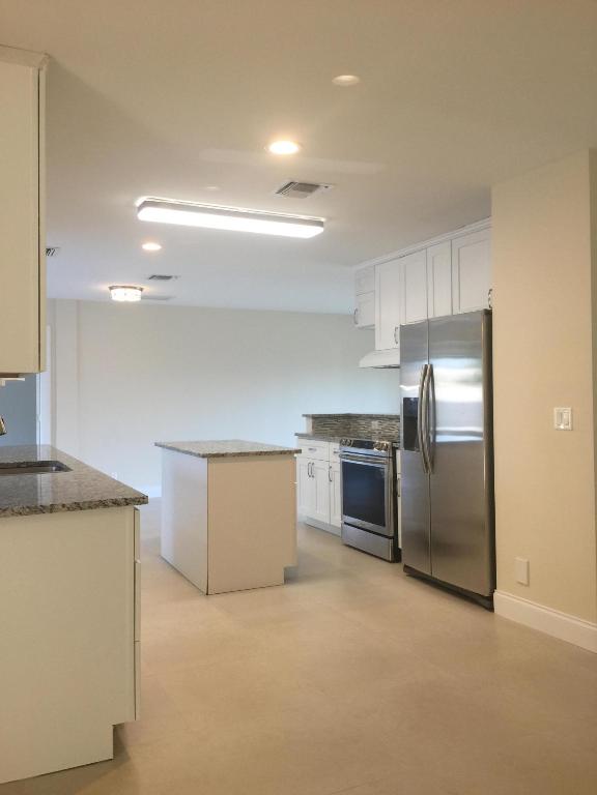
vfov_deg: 61.7
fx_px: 667
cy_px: 398
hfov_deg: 48.2
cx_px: 298
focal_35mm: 29
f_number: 2.2
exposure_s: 1/30
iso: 32
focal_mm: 4.15
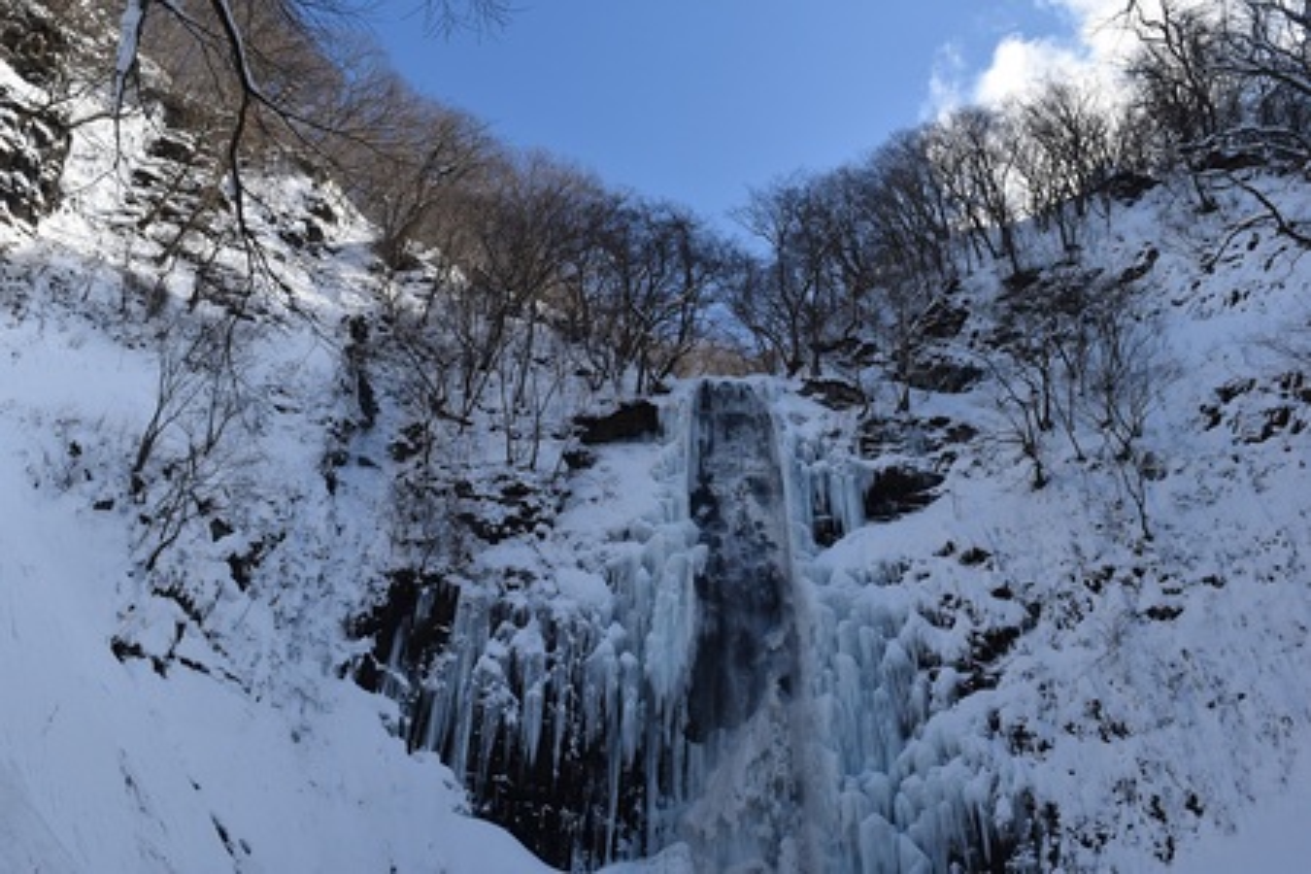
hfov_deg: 67.4
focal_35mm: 27
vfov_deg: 47.9
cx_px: 656
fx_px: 983
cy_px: 437
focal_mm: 18
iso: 200
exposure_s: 1/320
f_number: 9
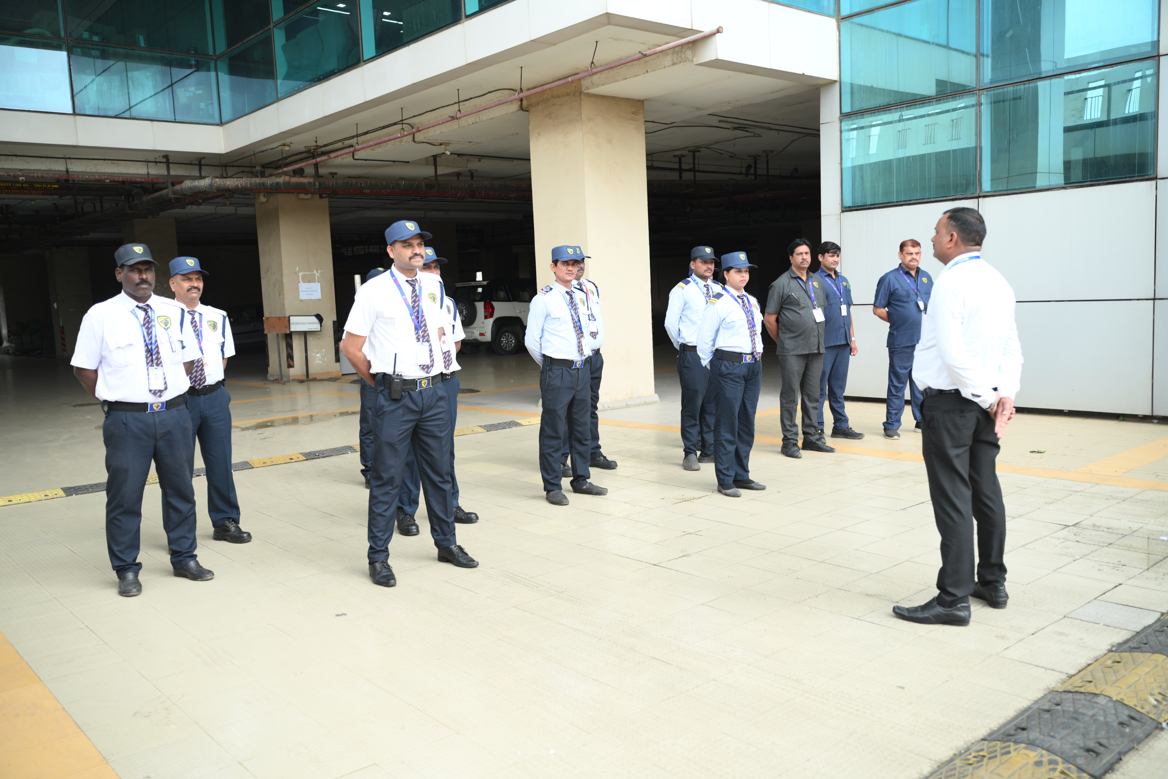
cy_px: 390
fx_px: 973
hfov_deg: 61.9
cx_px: 584
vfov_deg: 43.6
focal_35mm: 30
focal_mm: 30
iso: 125
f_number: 2.8
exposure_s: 1/160
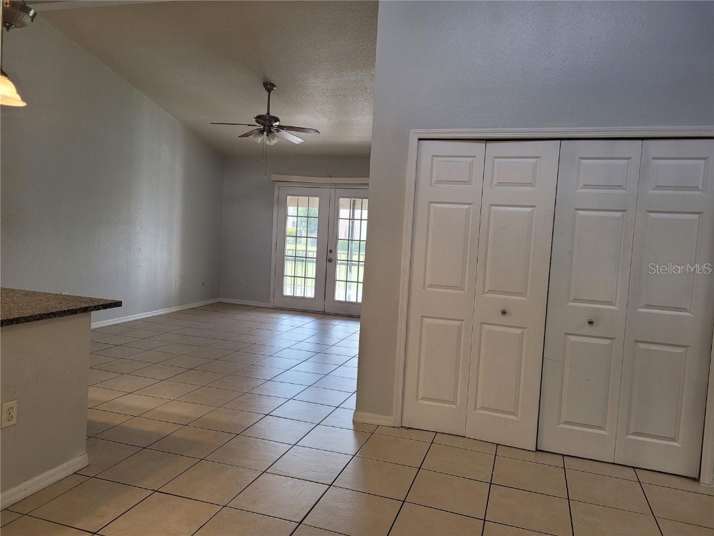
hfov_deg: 67.3
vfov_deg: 53.1
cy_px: 268
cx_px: 357
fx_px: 536
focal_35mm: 26
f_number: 1.8
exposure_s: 1/120
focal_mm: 5.4
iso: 125
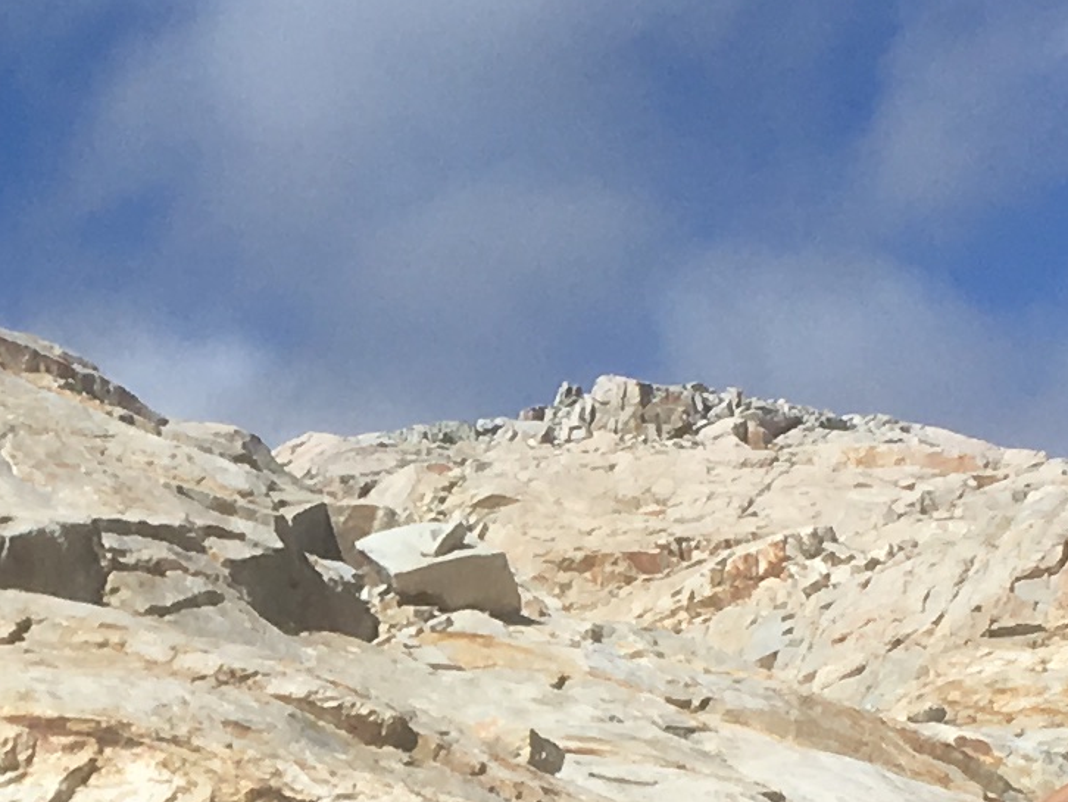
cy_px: 795
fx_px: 4969
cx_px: 116
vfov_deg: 9.2
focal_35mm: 161
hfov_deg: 12.2
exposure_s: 1/3344
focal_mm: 4.15
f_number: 2.2
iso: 25
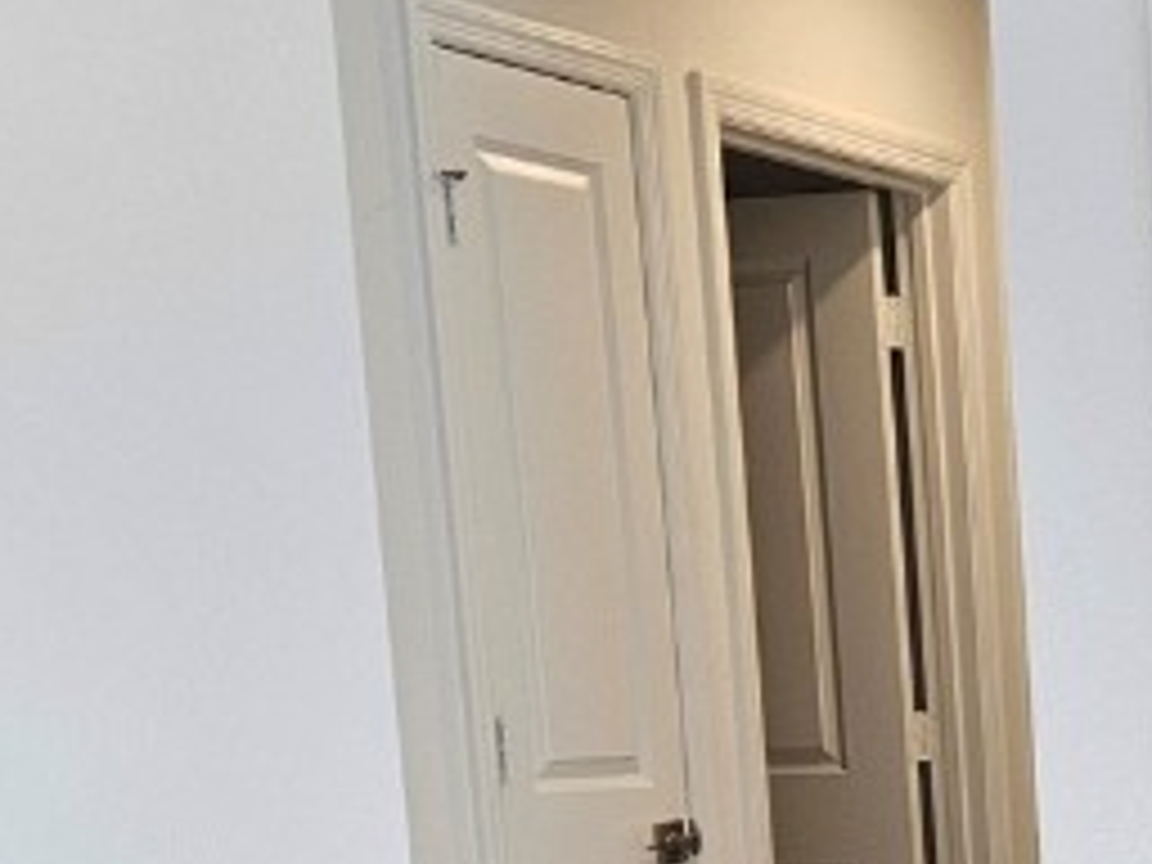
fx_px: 3062
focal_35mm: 92
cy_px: 1256
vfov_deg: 15.0
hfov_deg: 19.3
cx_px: 1598
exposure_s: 1/120
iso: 100
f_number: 1.8
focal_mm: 5.4
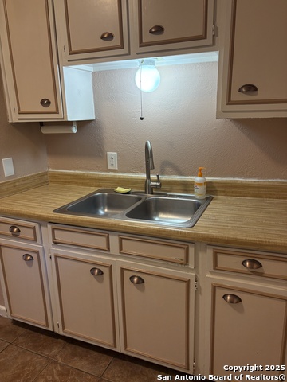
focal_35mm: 26
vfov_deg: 67.3
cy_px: 191
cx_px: 144
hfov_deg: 53.1
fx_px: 287
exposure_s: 1/60
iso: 100
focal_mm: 5.96
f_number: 1.6
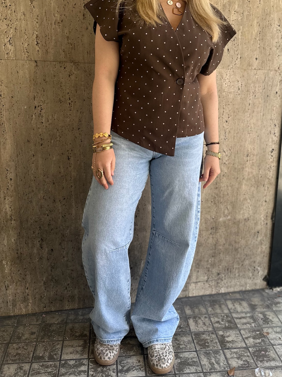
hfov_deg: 42.9
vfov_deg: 54.2
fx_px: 358
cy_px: 124
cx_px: 159
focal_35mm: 33
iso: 64
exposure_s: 1/227
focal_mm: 6.86
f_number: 1.78
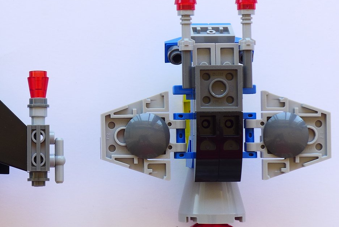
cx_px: 29
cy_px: 61
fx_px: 1329
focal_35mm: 141
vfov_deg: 9.7
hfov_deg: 14.4
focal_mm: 13.7
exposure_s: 1/20
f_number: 4.5
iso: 80
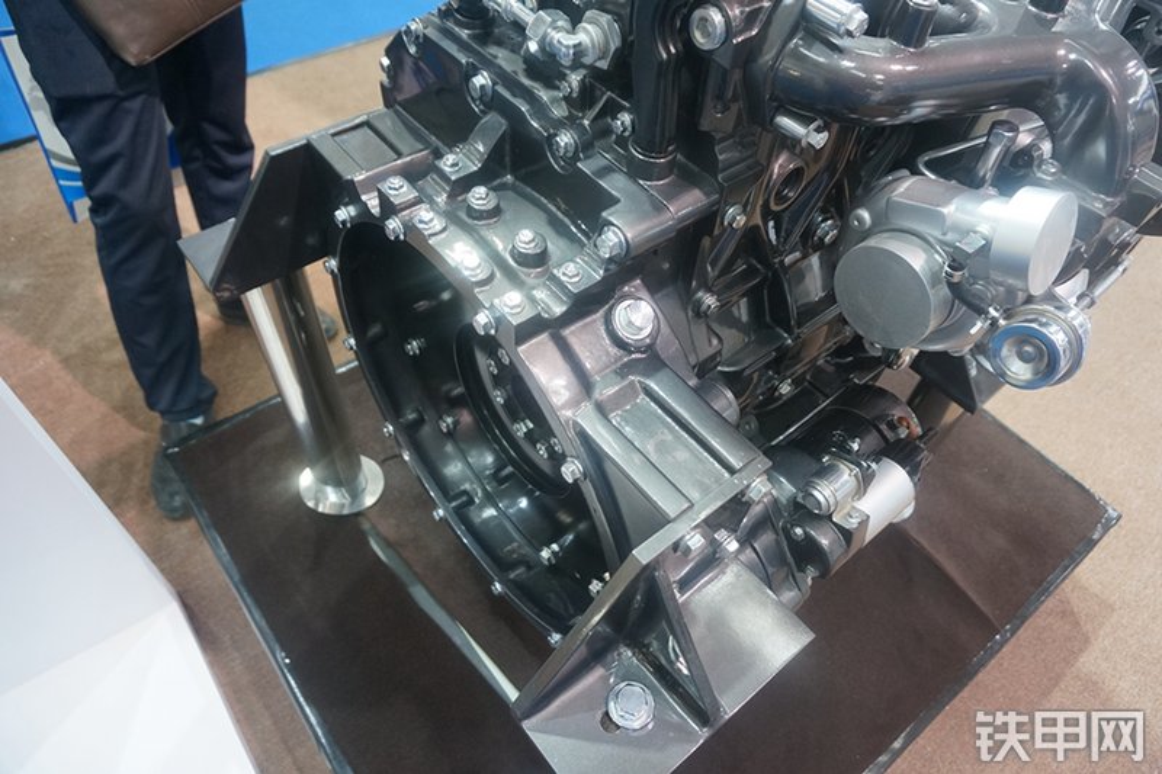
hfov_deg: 73.8
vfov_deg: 53.1
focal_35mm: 24
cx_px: 581
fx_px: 774
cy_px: 387
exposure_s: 1/60
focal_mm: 16
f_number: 4
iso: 640
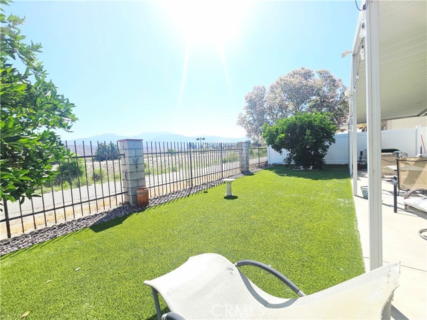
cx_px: 214
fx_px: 160
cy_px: 160
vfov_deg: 89.9
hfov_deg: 106.2
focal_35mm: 13
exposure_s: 1/1000
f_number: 2.2
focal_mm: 2.2
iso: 50
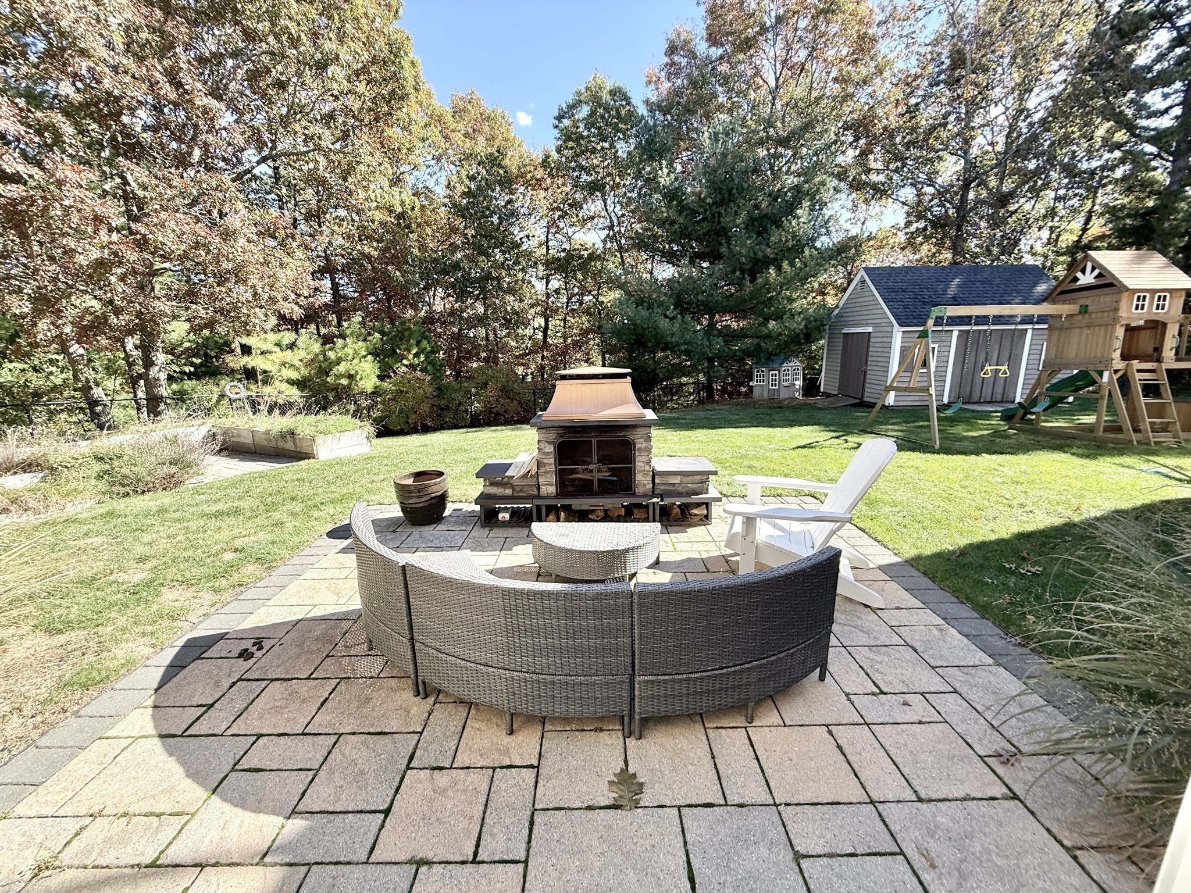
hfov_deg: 102.1
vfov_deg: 85.7
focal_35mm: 14
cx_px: 596
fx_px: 482
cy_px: 446
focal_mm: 2.22
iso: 64
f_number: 2.2
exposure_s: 1/531
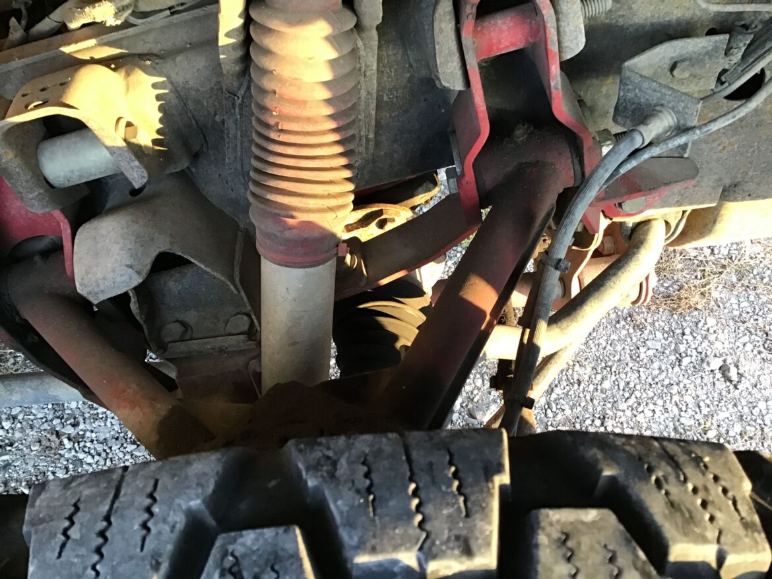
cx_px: 386
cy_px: 290
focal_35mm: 31
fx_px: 691
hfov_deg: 58.3
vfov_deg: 45.5
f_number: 2.4
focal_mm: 3.3
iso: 125
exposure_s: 1/30
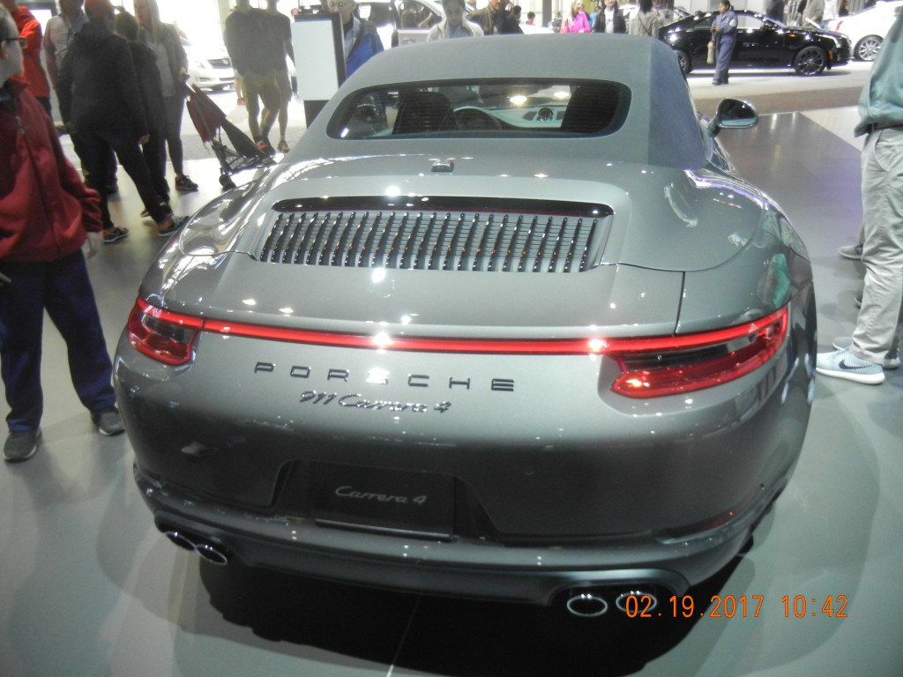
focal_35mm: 30
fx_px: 783
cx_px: 452
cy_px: 338
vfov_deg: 46.8
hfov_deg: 60.0
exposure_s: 1/68.5
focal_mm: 5.4
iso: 640
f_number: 3.5
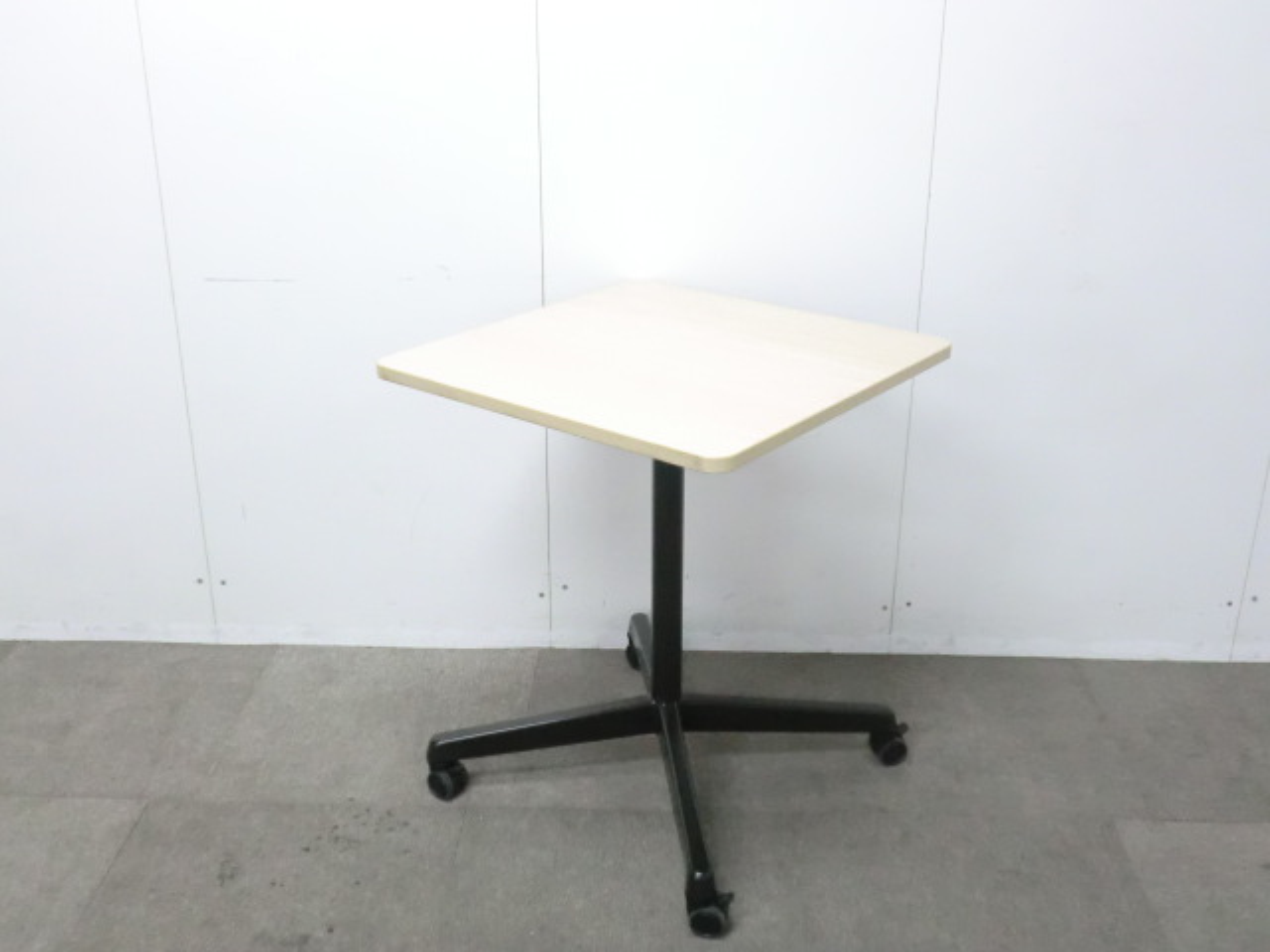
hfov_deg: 49.0
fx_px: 1394
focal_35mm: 38
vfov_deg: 37.7
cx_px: 635
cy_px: 476
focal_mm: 6.9
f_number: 3.9
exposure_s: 1/60
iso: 800
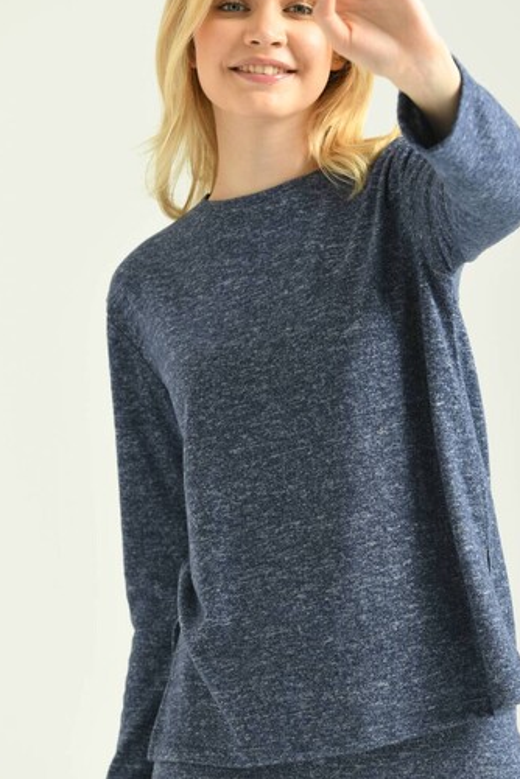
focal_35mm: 277
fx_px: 6001
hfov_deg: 5.0
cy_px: 395
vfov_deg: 7.4
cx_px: 318
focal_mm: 185
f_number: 5.6
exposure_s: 1/160
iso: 125
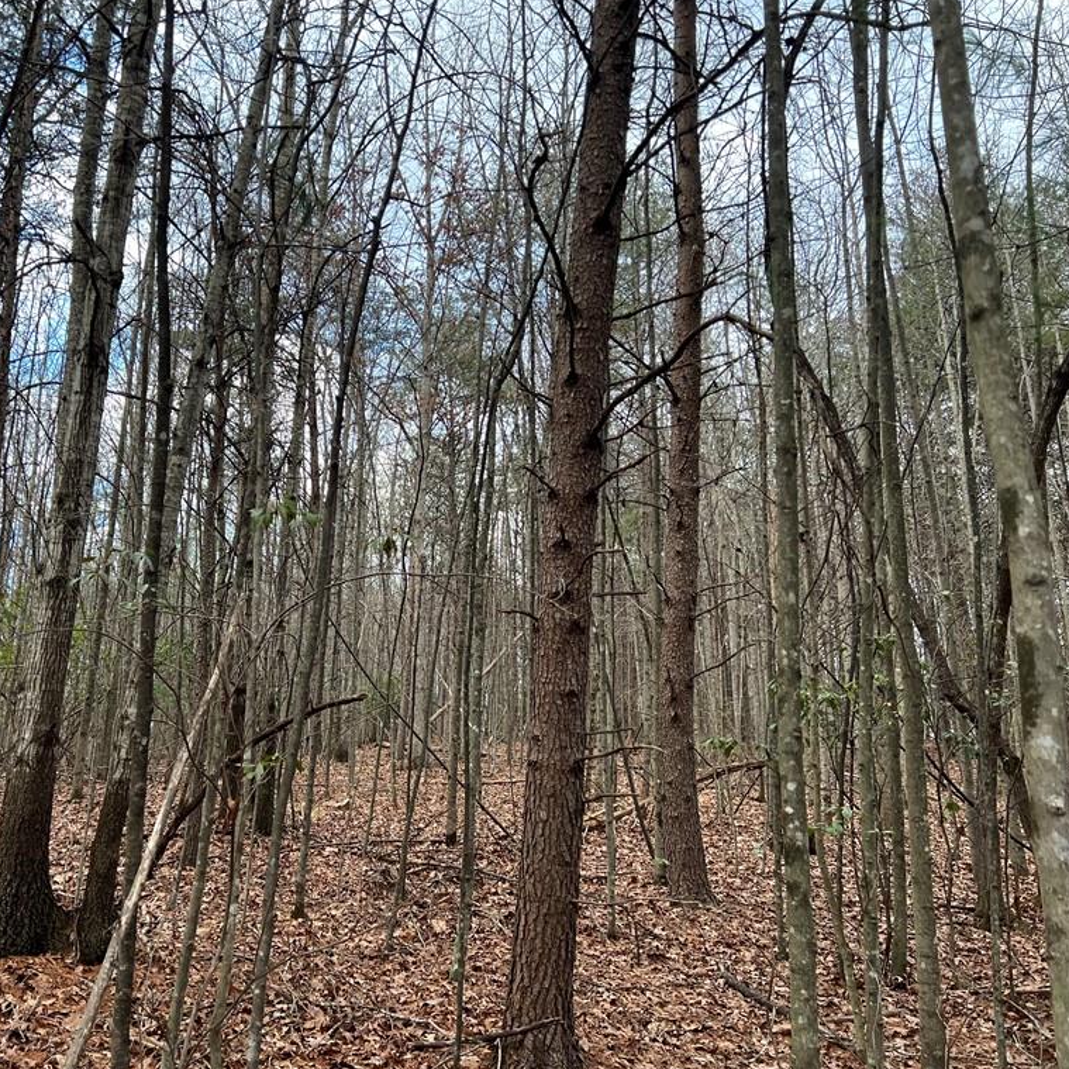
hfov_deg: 51.6
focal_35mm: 31
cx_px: 356
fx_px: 1083
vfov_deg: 52.5
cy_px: 534
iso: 32
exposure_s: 1/139
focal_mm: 5.7
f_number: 1.5
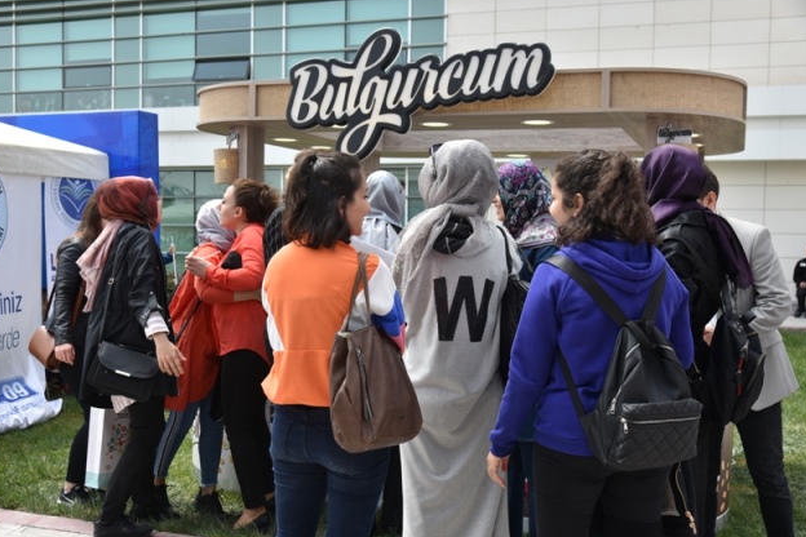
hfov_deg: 49.6
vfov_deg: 34.2
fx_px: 873
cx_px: 397
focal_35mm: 39
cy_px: 267
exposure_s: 1/160
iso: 100
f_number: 6.3
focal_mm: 38
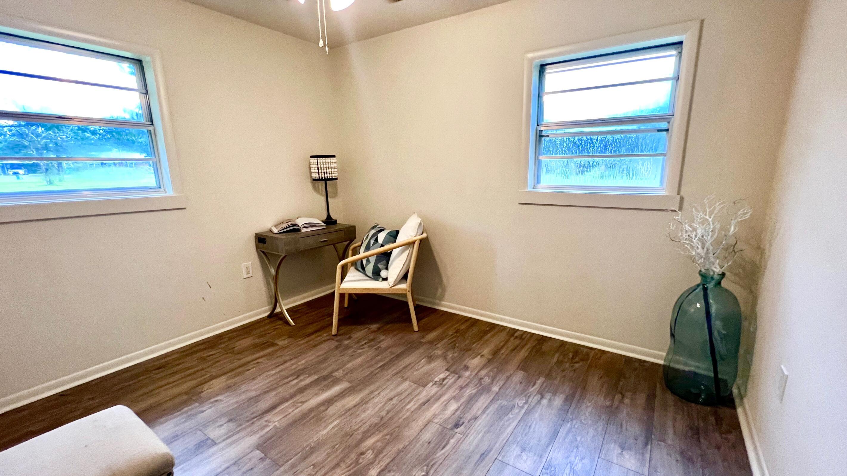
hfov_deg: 103.0
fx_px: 337
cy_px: 245
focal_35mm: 15
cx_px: 434
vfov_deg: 70.5
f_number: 1.8
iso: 160
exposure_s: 1/60
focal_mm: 1.57
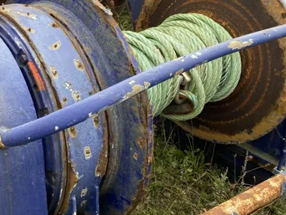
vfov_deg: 30.3
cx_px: 68
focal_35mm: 47
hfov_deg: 39.3
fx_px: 388
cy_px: 52
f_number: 1.8
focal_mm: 4.25
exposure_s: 1/335
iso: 32
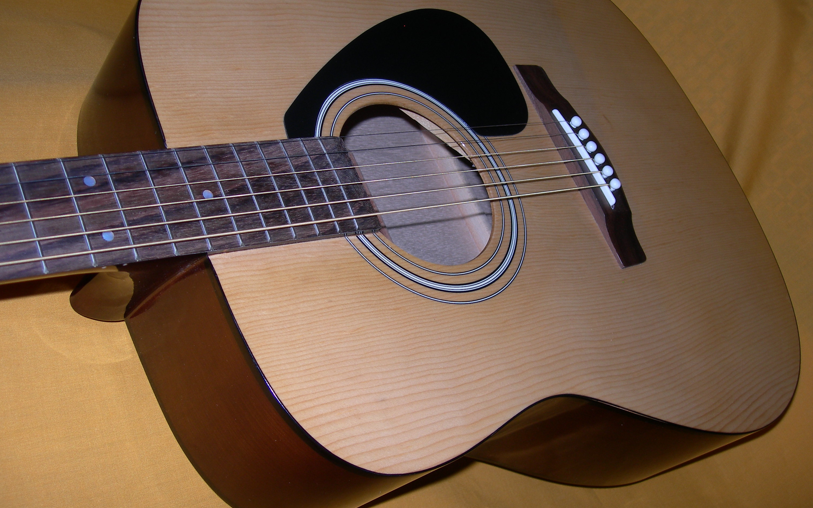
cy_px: 239
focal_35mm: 41
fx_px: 908
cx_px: 402
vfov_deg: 31.2
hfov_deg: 48.2
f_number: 2.8
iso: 50
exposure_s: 1/60.1
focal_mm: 7.8
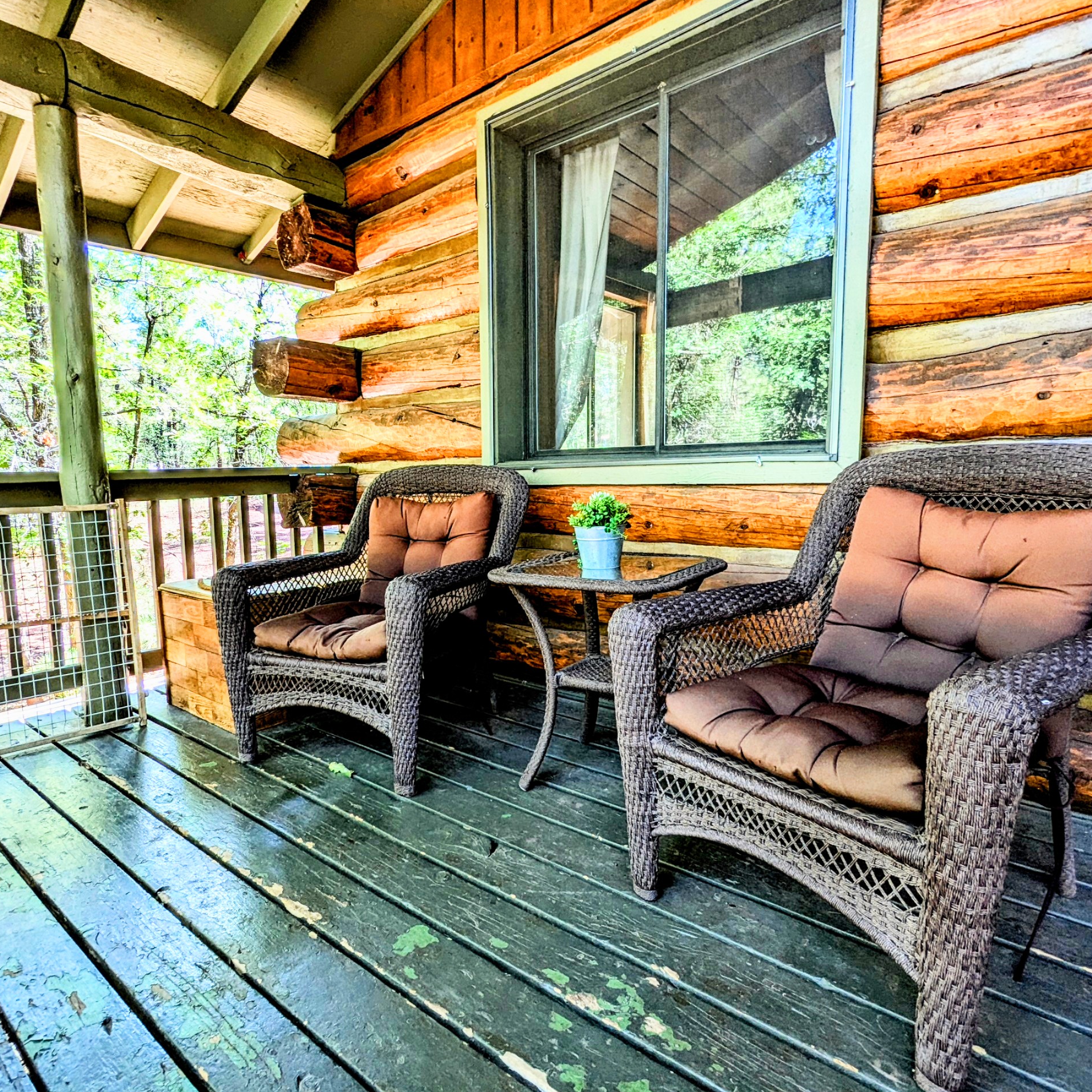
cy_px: 544
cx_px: 516
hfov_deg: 77.6
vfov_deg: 77.7
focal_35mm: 19
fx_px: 678
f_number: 2.2
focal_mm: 2.35
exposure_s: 1/116
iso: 37
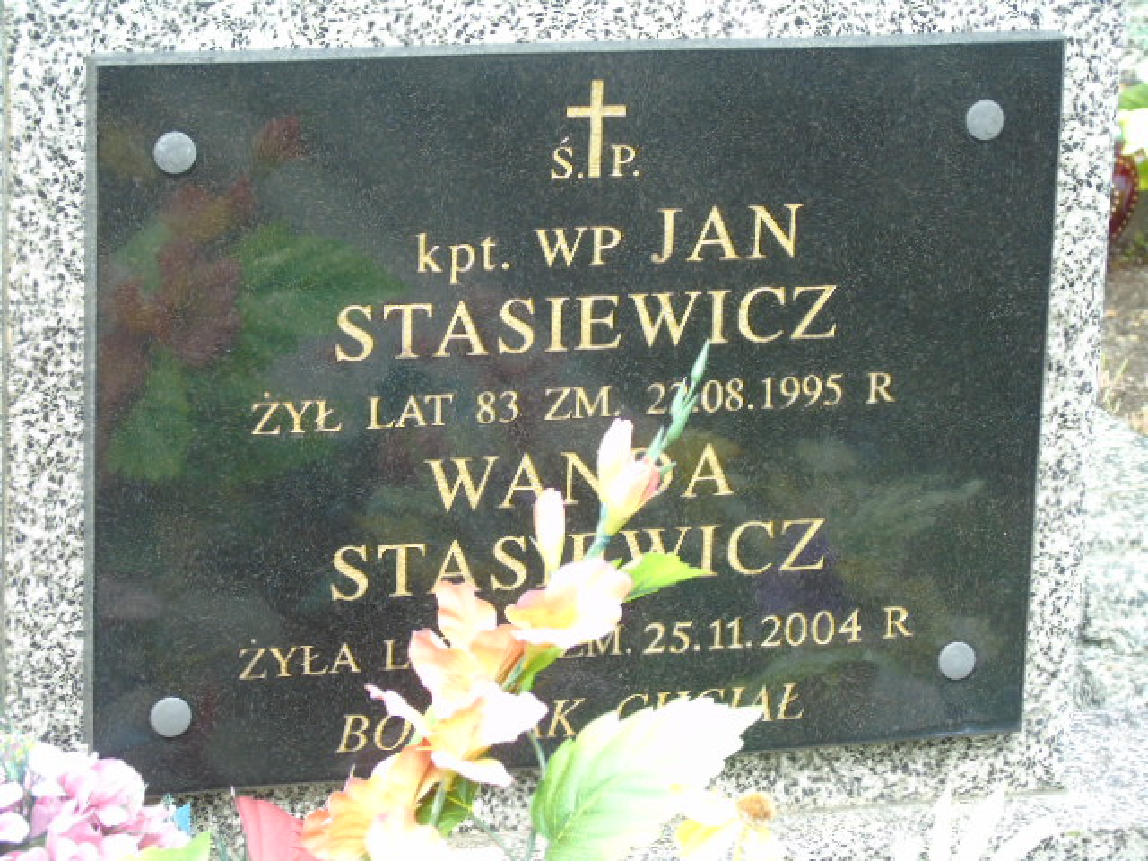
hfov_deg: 15.9
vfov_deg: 12.0
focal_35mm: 124
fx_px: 4112
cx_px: 574
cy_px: 430
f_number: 4.6
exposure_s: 1/80
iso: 80
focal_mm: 22
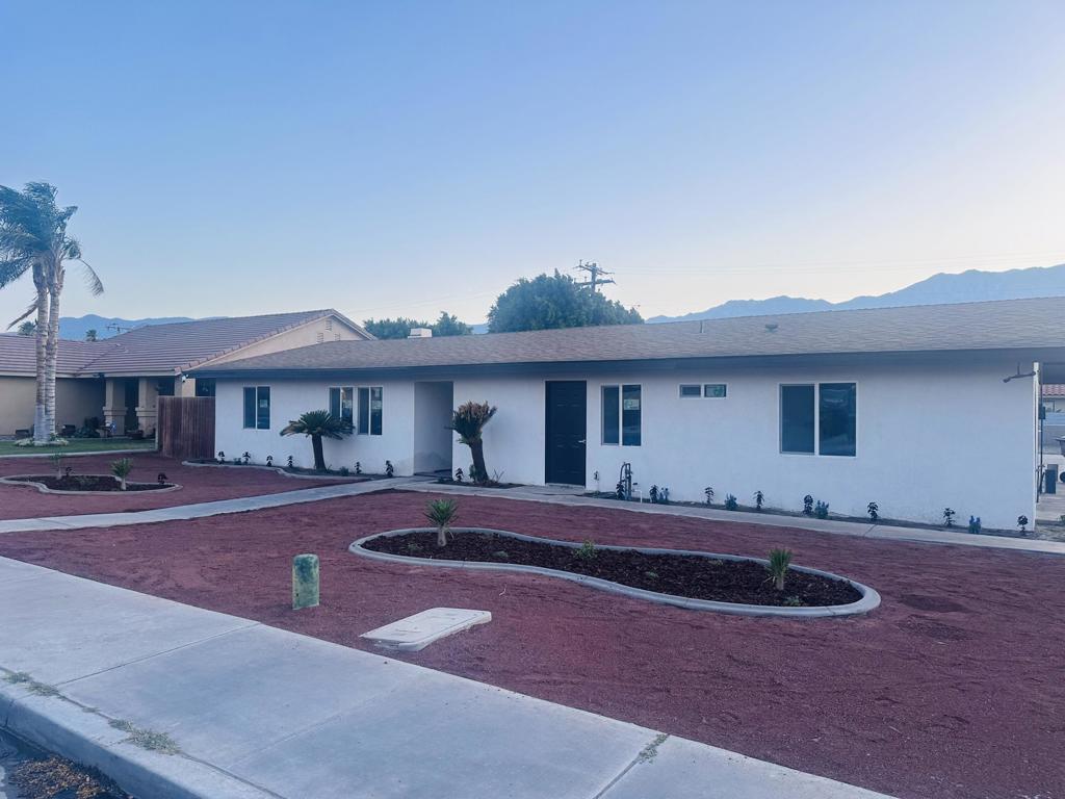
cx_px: 532
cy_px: 400
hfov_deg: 71.6
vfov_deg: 56.8
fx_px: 738
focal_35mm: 24
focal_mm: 6.86
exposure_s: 1/121
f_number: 1.78
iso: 100
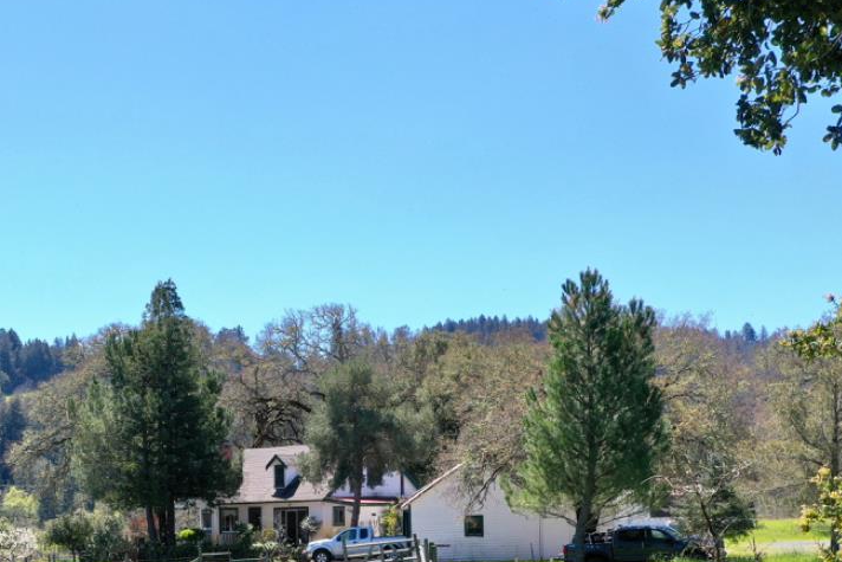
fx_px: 1380
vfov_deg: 22.2
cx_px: 148
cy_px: 558
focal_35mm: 59
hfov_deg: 32.8
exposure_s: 1/320
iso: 100
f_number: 5
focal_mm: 10.26
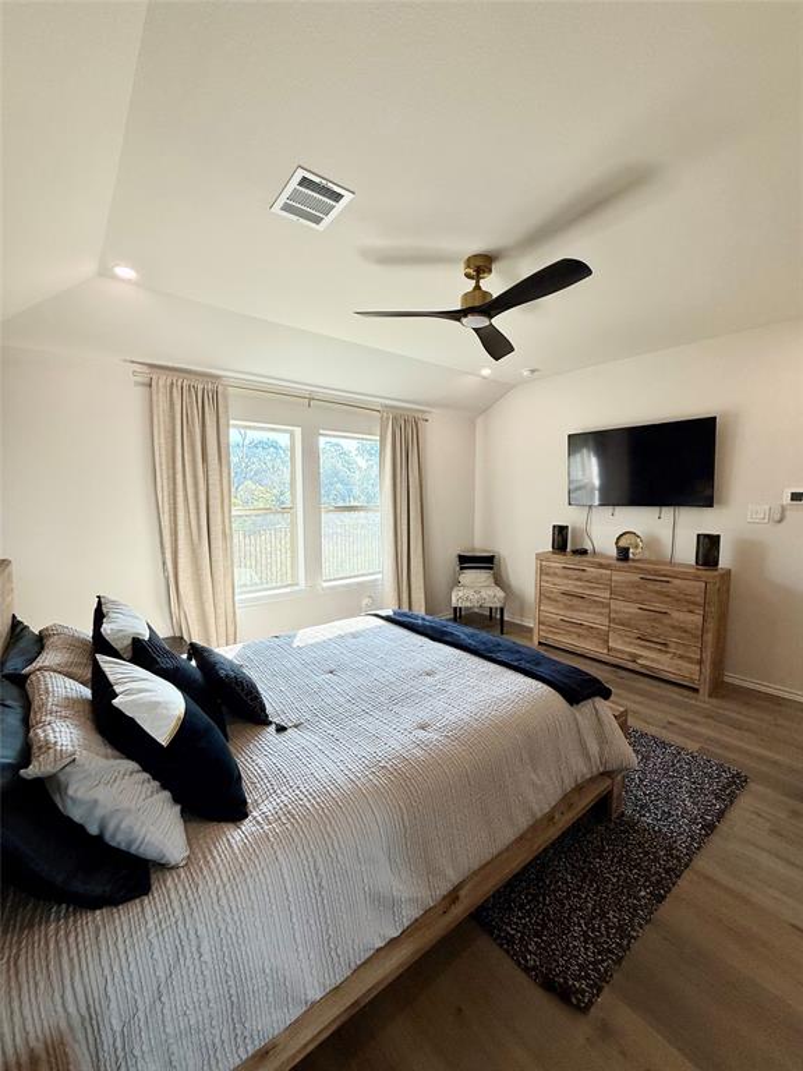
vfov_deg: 102.1
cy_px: 536
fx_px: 433
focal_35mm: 14
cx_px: 402
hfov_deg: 85.7
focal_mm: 2.22
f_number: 2.2
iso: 64
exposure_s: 1/182
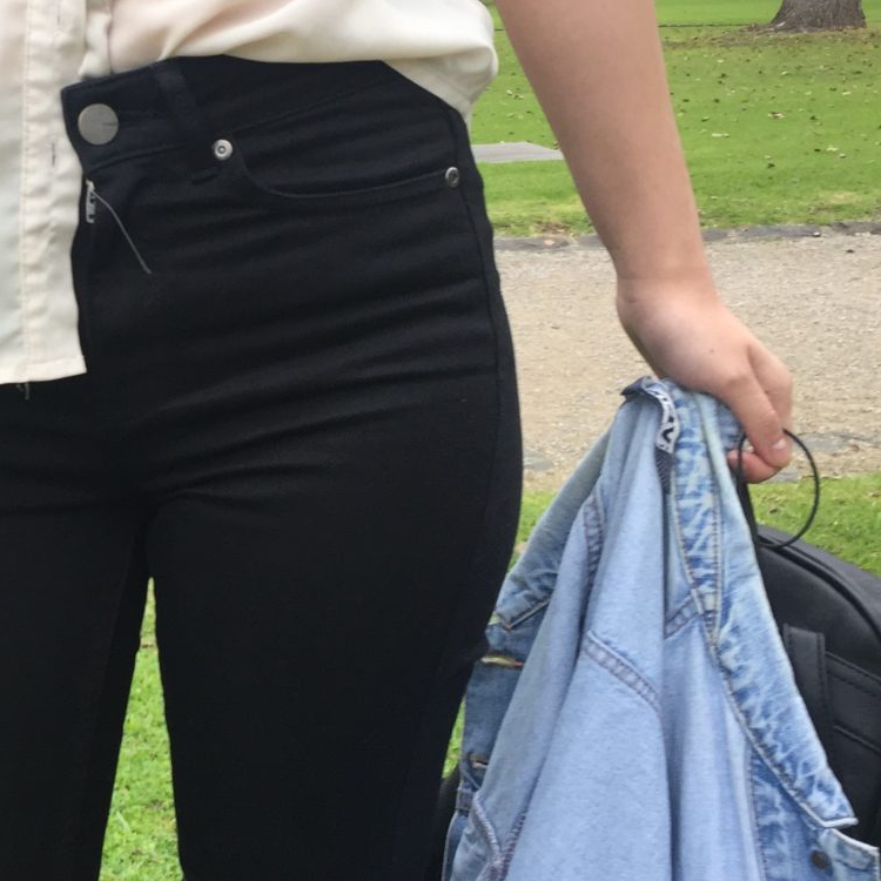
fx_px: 1008
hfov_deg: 47.0
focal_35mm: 35
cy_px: 431
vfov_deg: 47.2
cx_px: 355
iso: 50
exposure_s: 1/100
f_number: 2.2
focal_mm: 4.15
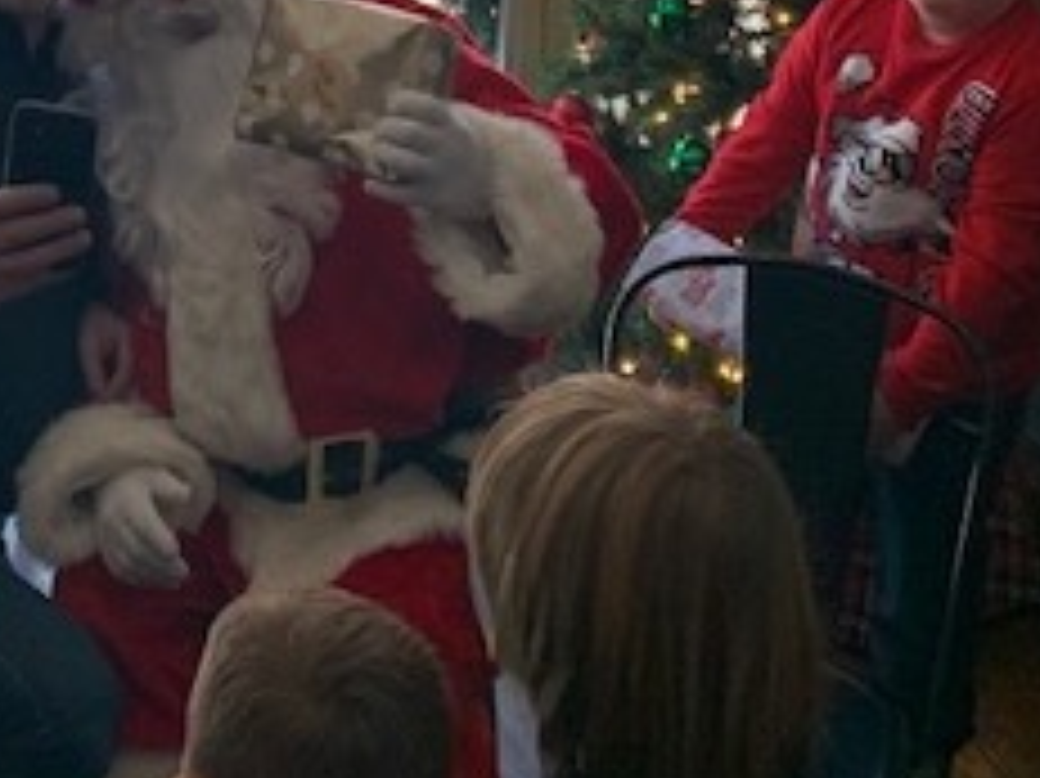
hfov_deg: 34.0
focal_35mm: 54
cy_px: 103
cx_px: 144
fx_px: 1622
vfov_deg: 26.3
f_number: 1.8
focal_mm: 4.25
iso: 80
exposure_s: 1/120
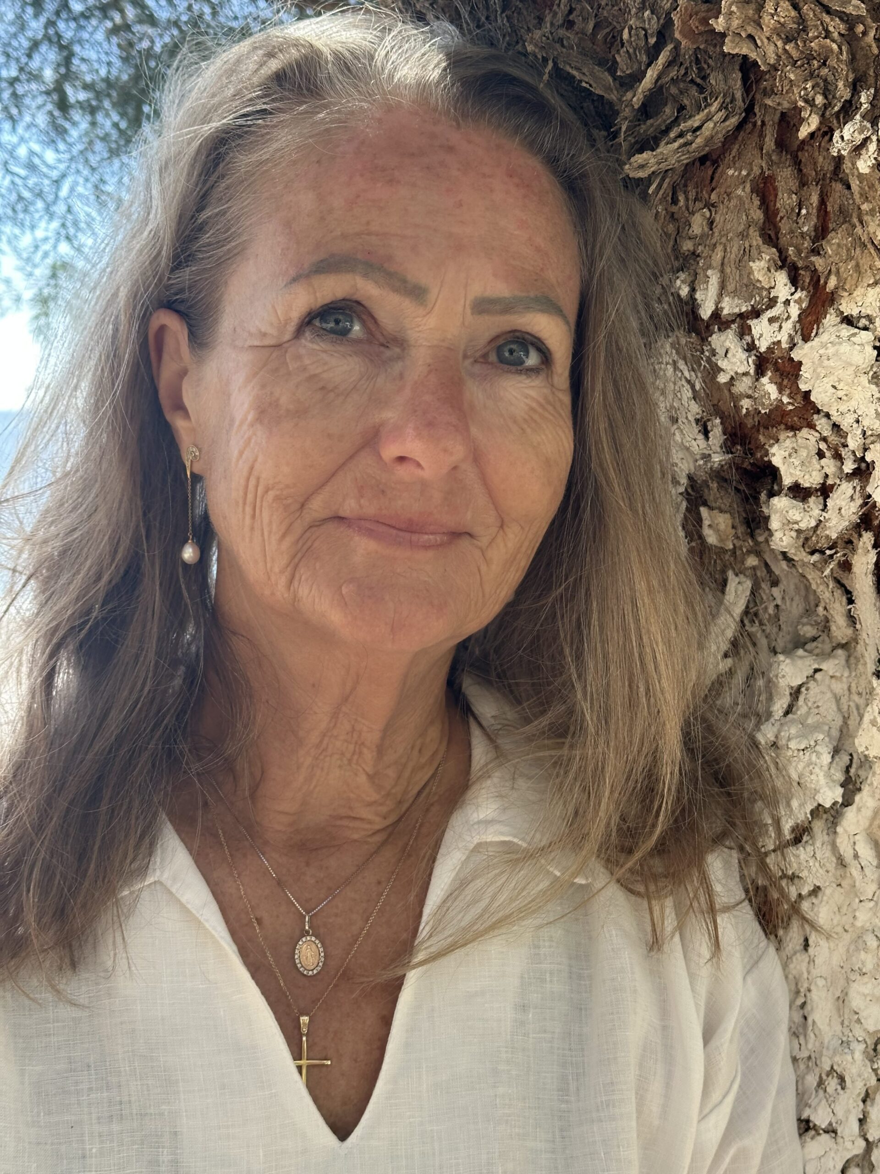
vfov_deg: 39.7
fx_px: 1627
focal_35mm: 48
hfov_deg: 30.3
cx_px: 440
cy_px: 587
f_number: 1.78
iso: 64
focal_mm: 6.86
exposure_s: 1/558
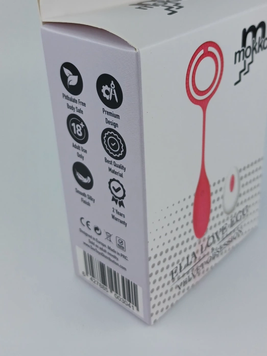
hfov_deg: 33.4
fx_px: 442
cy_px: 131
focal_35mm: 43
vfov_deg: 43.5
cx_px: 164
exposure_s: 1/597
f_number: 1.8
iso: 50
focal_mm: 4.65
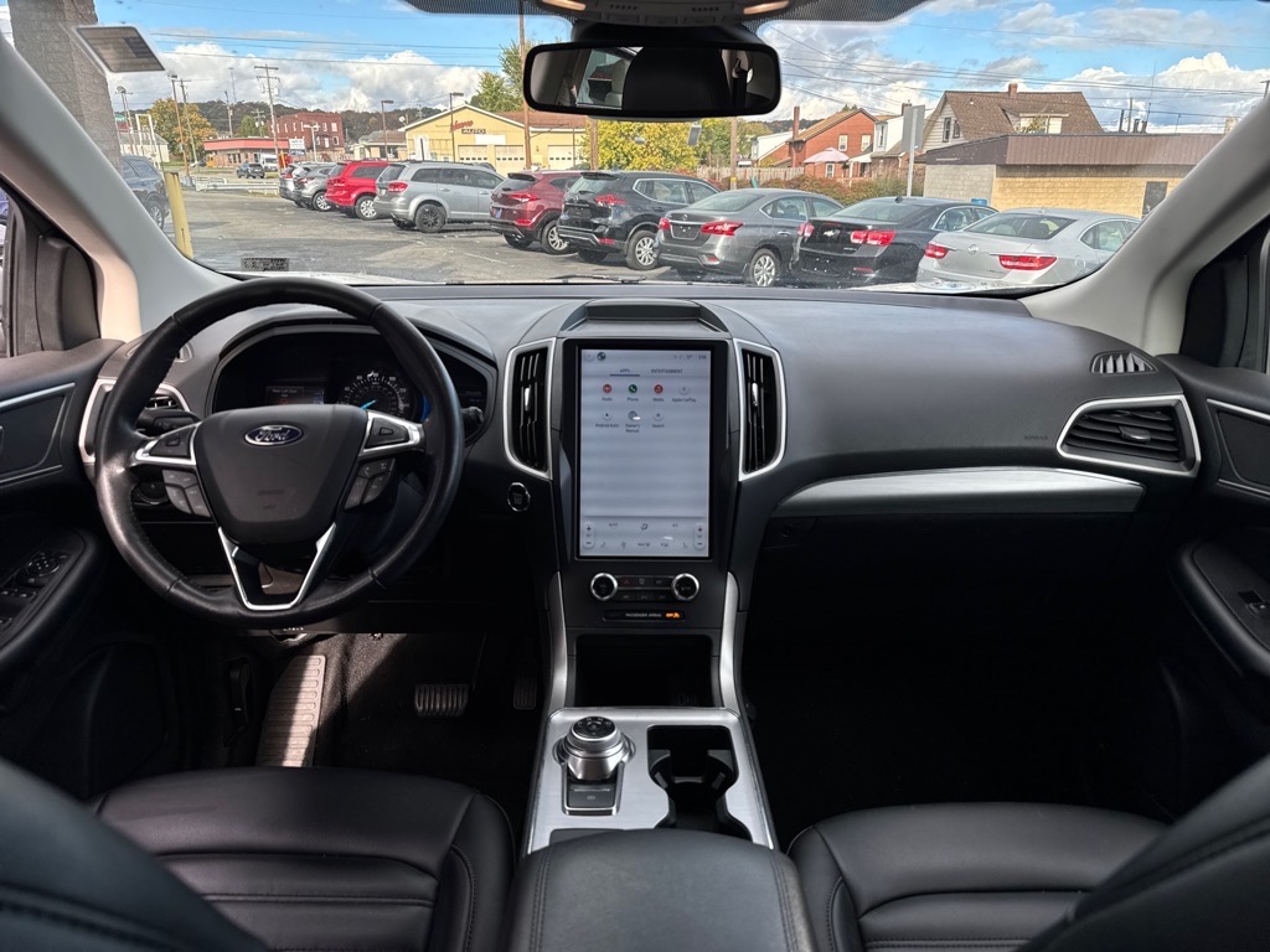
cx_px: 635
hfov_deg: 71.6
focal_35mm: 24
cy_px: 476
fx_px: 881
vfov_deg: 56.8
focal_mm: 6.76
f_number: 1.78
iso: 80
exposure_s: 1/1076
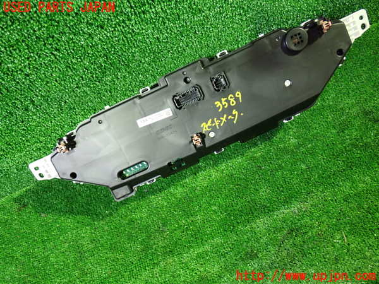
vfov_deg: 44.2
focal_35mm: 32
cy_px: 142
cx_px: 190
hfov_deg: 56.8
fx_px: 350
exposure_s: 1/25
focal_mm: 5.79
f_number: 2.4
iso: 800
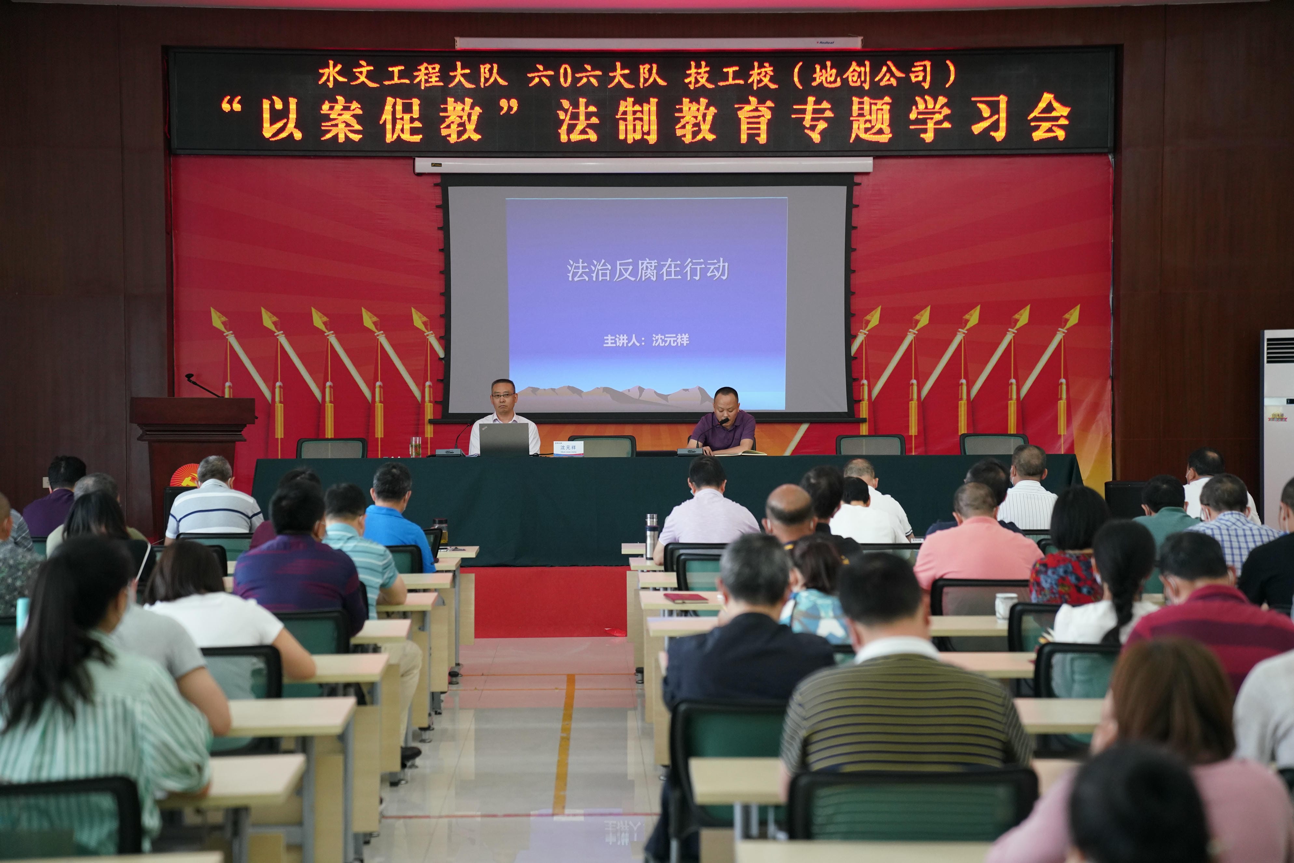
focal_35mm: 70
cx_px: 647
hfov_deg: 28.8
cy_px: 432
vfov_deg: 19.5
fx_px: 2516
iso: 2500
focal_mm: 70
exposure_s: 1/160
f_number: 2.8
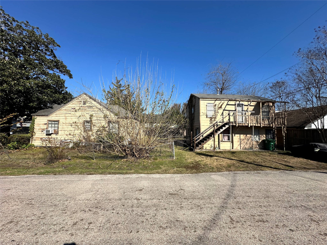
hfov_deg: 102.1
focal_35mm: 14
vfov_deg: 85.7
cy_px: 122
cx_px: 164
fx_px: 132
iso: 50
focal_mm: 2.22
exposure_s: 1/2212
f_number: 2.2
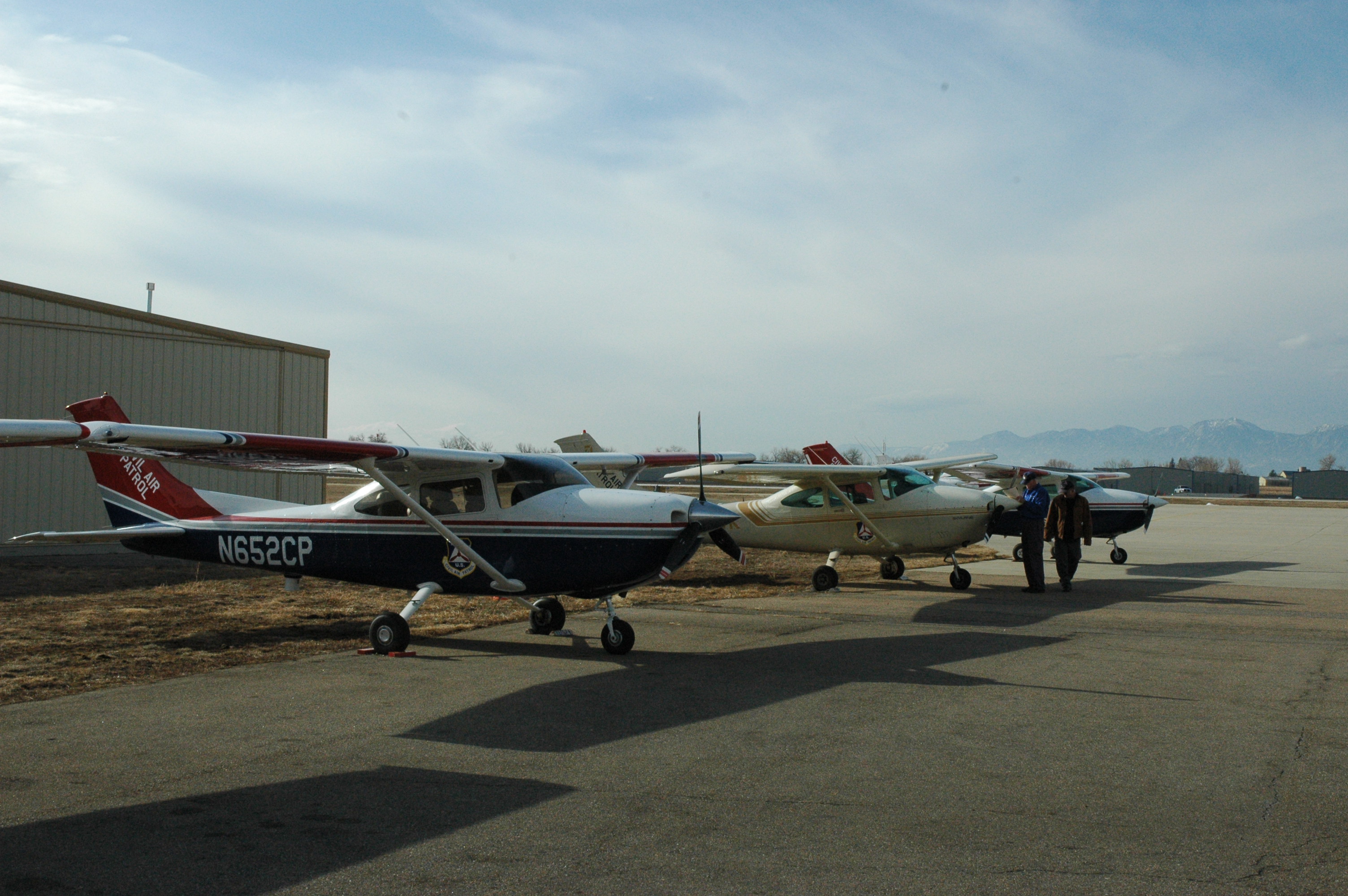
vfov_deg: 26.4
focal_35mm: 51
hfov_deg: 38.9
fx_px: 1908
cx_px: 674
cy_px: 448
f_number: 16
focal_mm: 34
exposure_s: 1/800
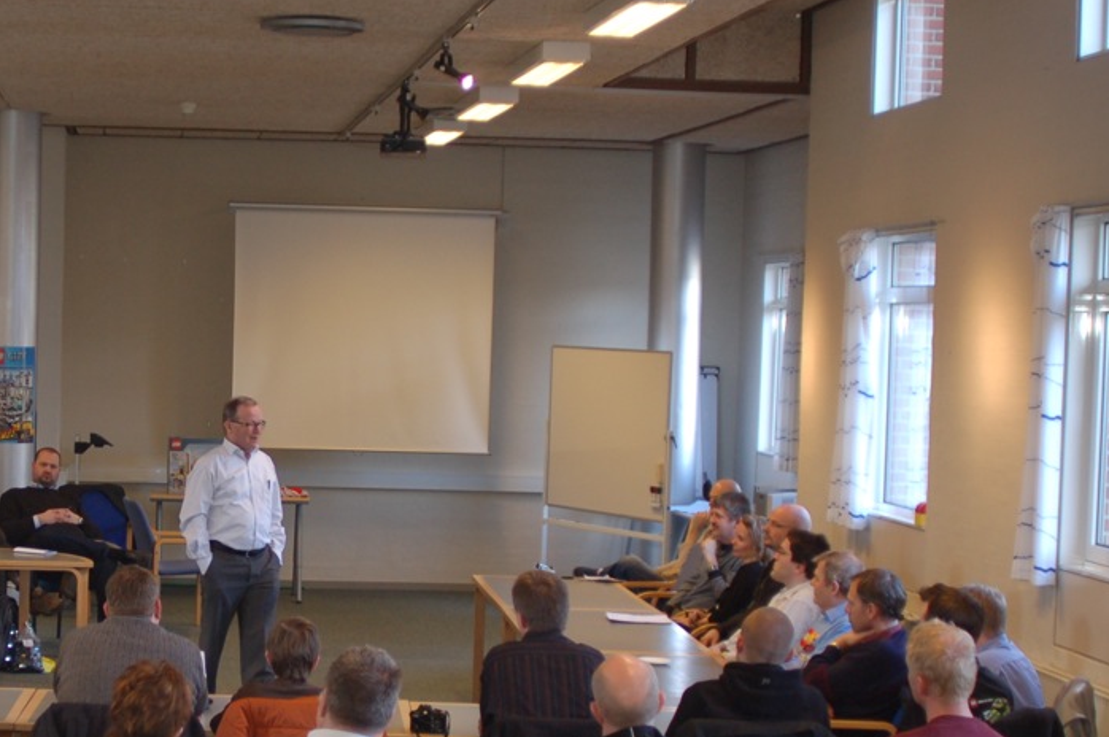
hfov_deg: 25.8
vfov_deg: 17.6
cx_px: 200
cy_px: 484
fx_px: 2370
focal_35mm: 77
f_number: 2.8
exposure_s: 1/80
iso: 400
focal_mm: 28
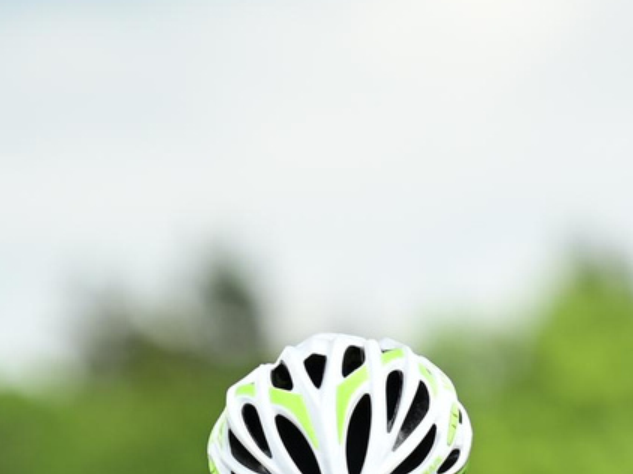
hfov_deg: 1.7
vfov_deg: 1.3
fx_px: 21310
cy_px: 1221
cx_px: -129
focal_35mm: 1166
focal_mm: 200
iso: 200
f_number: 2.8
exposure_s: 1/1250
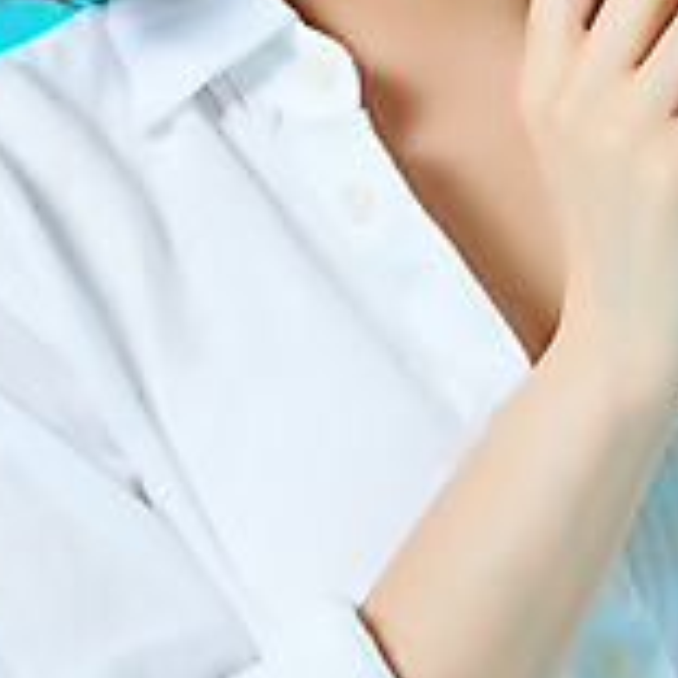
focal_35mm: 655
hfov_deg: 2.7
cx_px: 263
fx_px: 14514
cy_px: -178
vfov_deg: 2.7
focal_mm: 200
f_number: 16
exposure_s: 1/125
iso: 100
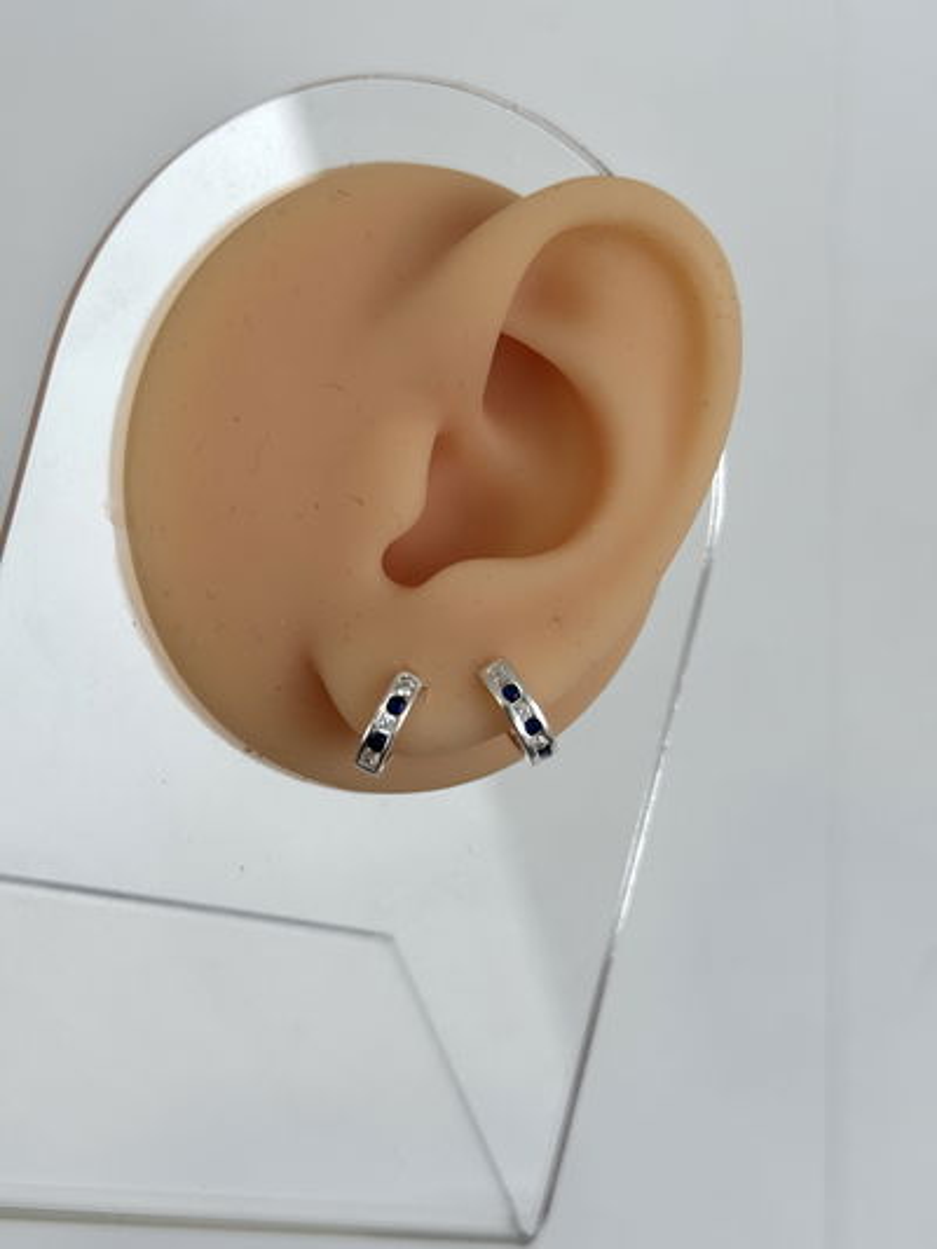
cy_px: 624
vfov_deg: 39.6
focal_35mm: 48
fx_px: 1732
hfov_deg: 30.3
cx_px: 468
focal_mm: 6.76
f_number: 1.78
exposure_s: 1/100
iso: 80
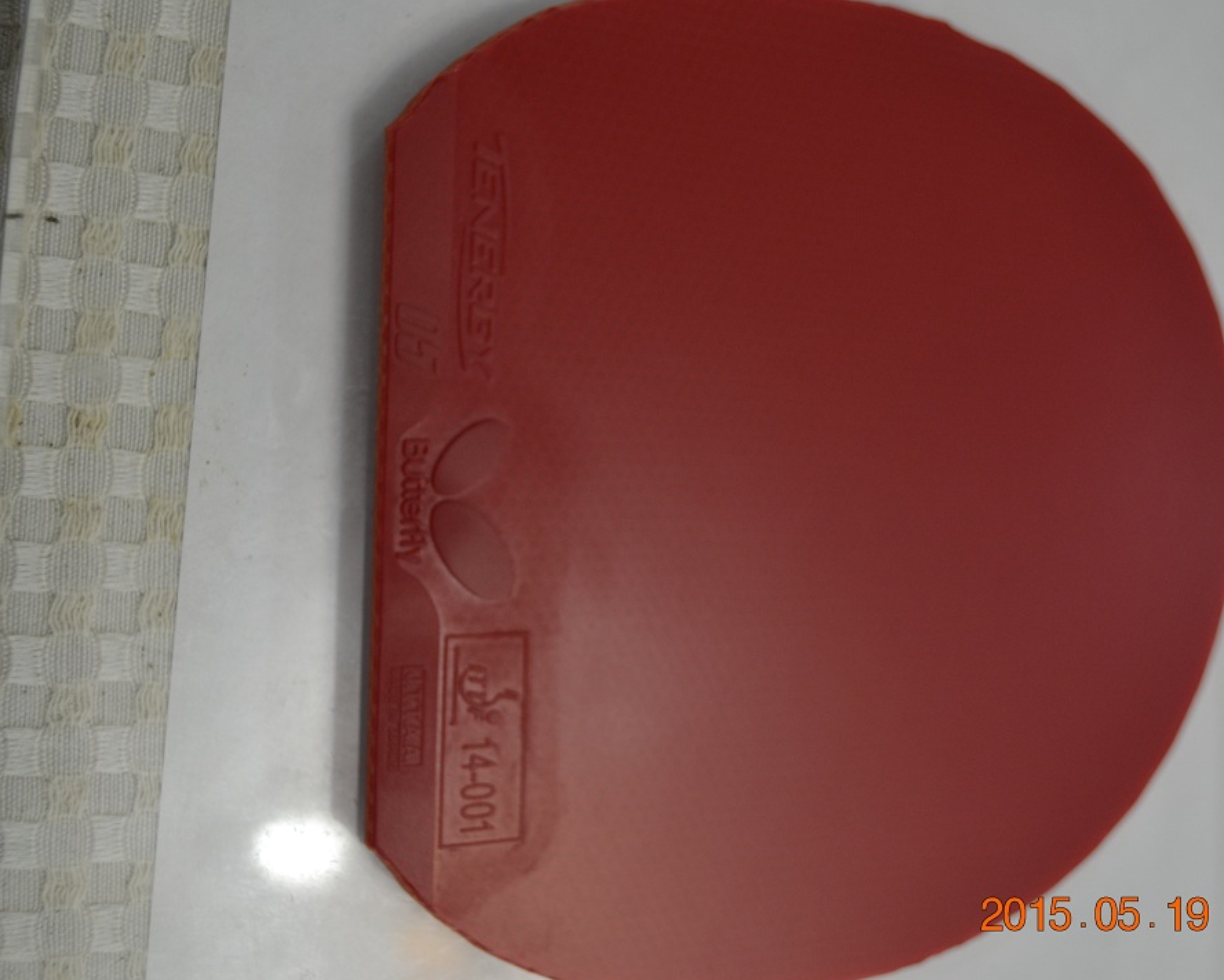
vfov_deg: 33.5
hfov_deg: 41.0
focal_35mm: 45
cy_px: 489
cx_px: 736
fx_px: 1631
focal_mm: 26
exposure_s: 1/25
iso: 400
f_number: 4.2
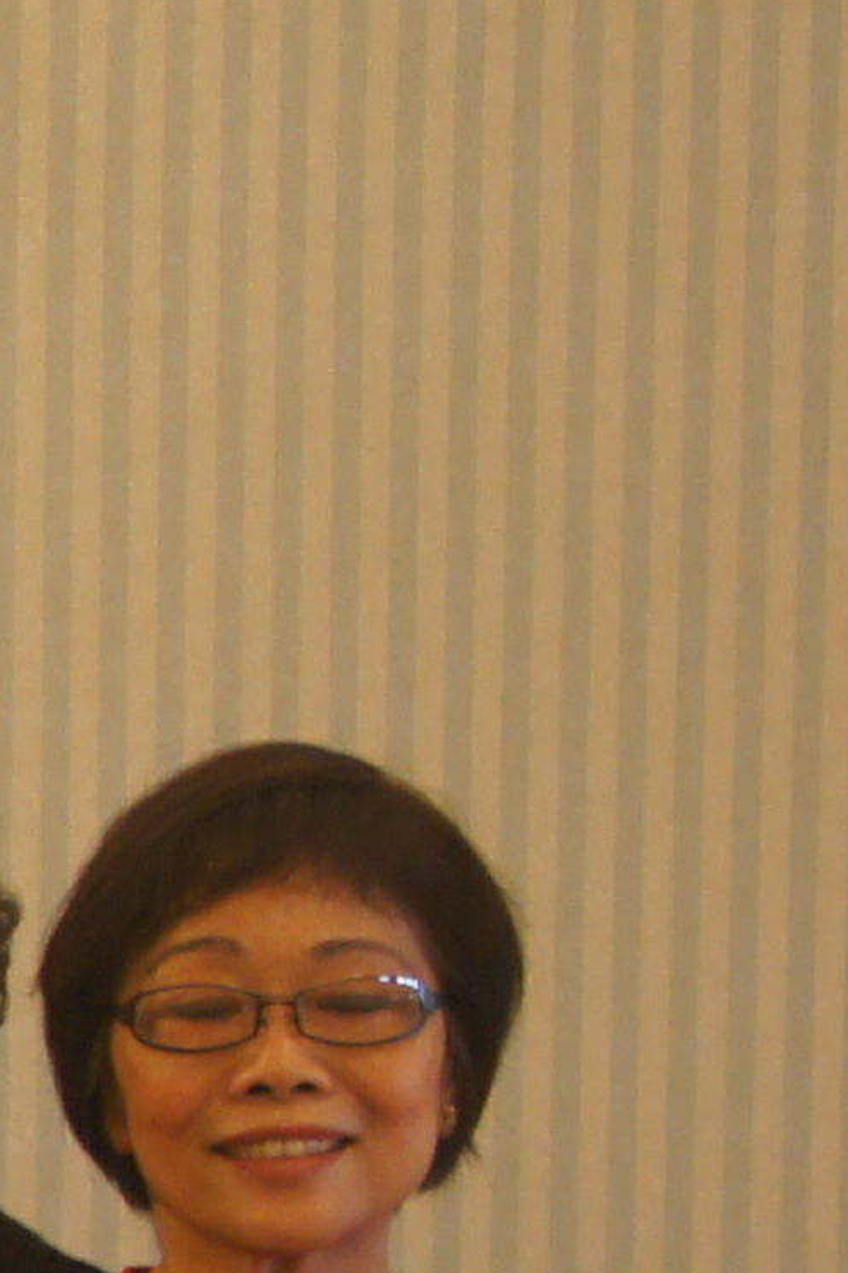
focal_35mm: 232
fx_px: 8208
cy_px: 1748
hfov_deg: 5.2
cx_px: -2652
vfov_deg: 8.7
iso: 500
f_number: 4
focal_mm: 25
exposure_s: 1/40
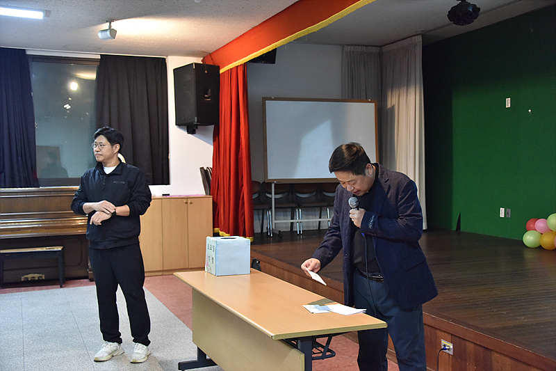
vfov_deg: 31.9
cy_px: 186
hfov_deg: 46.4
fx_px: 648
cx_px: 278
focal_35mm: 42
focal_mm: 42
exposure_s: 1/125
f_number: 4.5
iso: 5000
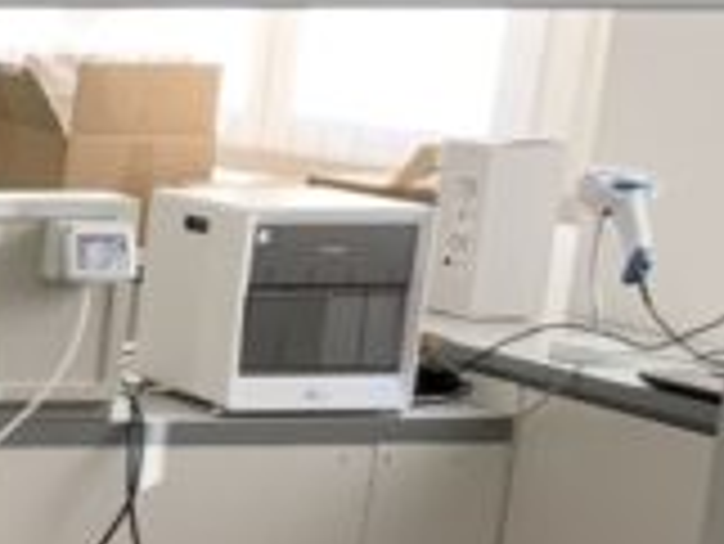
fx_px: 2595
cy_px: 665
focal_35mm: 124
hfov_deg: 12.5
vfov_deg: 11.7
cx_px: -998
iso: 32
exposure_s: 1/121
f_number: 1.8
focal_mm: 4.25
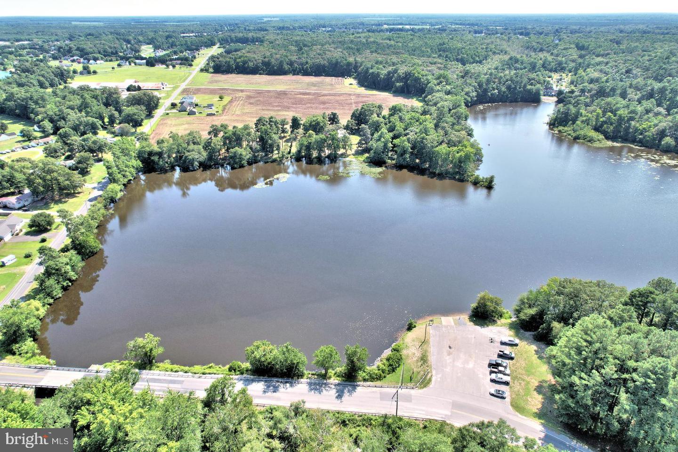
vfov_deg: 57.2
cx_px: 339
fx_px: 414
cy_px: 226
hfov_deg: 78.6
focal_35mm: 22
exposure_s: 1/1000
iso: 110
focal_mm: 8.38
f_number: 2.8
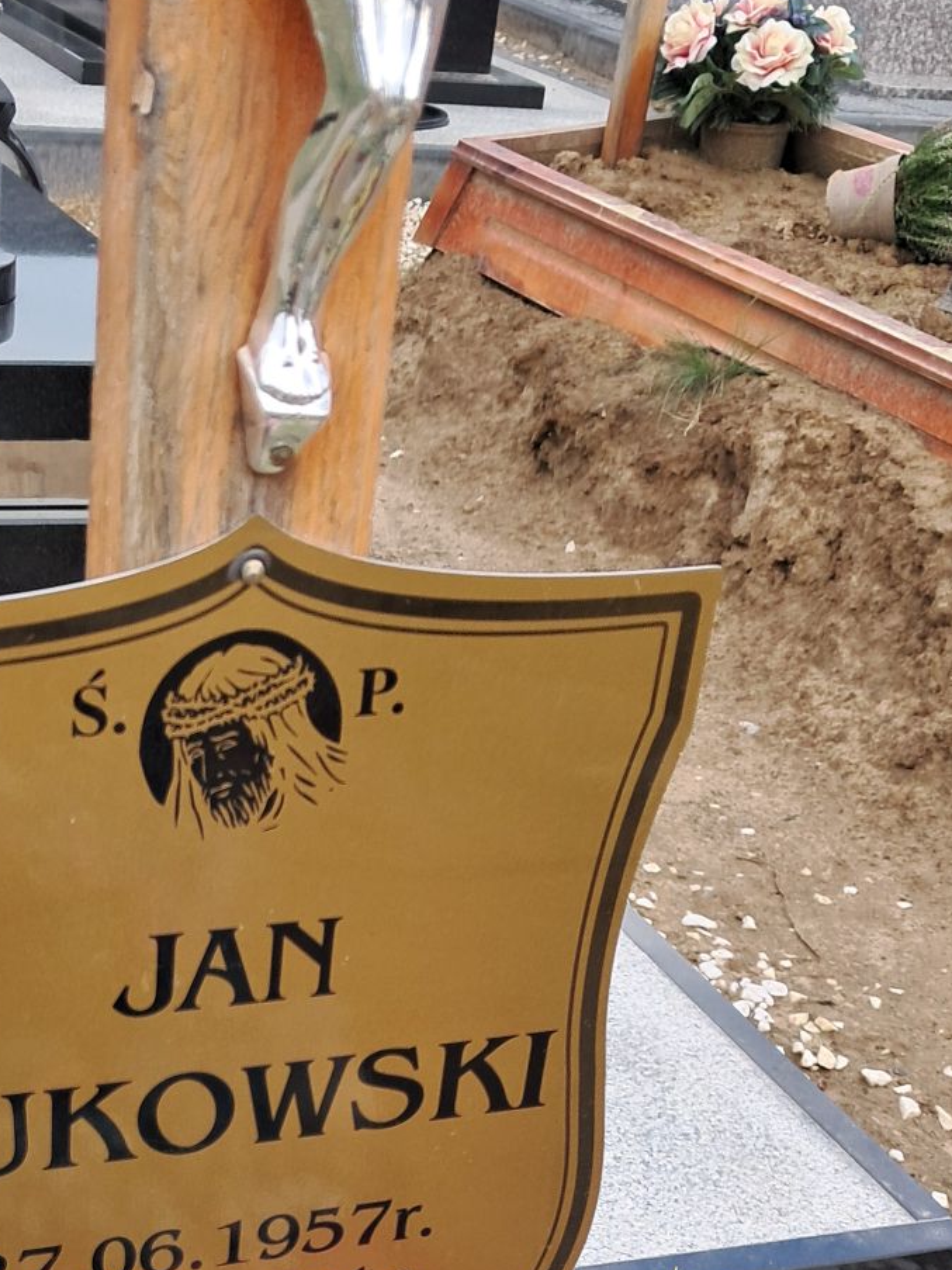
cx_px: 245
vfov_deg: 29.8
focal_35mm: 61
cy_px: 1236
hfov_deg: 23.8
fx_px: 2237
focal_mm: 4
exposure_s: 1/100
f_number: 1.8
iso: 50
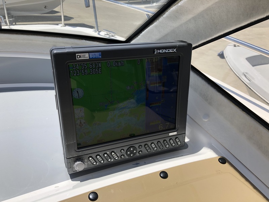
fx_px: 218
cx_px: 134
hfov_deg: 63.4
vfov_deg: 49.7
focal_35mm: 28
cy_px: 101
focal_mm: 3.99
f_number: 1.8
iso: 20
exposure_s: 1/1869
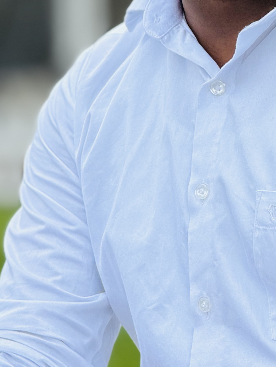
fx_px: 3104
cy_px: 62
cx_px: 246
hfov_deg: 5.1
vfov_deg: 6.8
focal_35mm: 292
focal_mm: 15.66
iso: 50
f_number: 2.8
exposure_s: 1/402
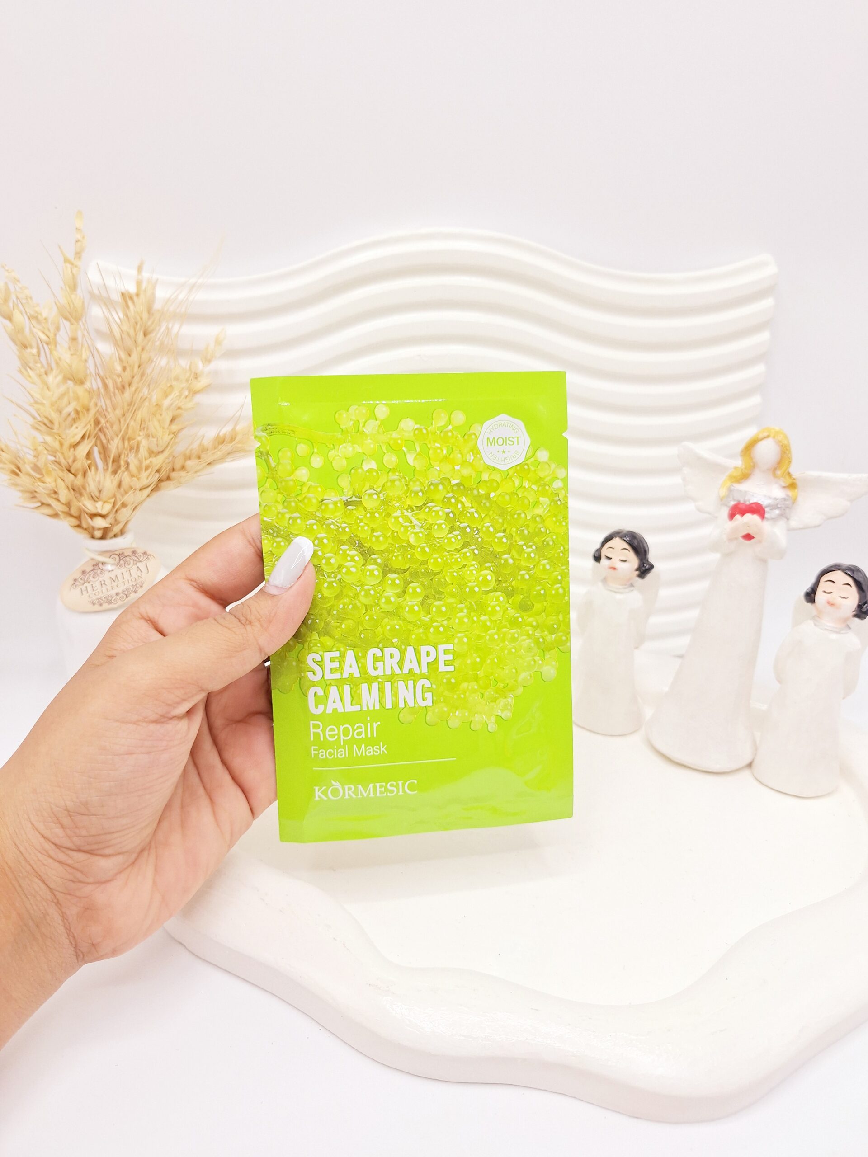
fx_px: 769
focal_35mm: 23
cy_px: 578
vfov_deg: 73.9
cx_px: 434
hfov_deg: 58.9
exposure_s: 1/455
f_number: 1.8
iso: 40
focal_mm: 5.54
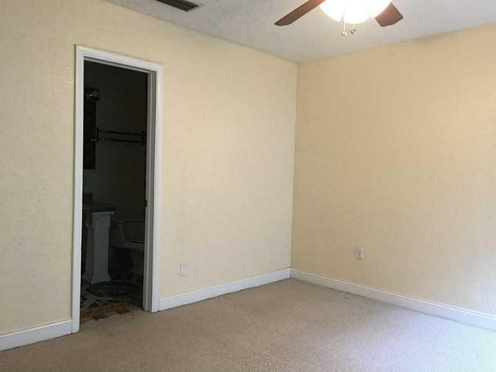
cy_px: 186
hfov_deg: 61.7
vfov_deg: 48.2
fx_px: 416
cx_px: 248
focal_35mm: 29
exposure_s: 1/15
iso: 64
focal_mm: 4.15
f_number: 2.2
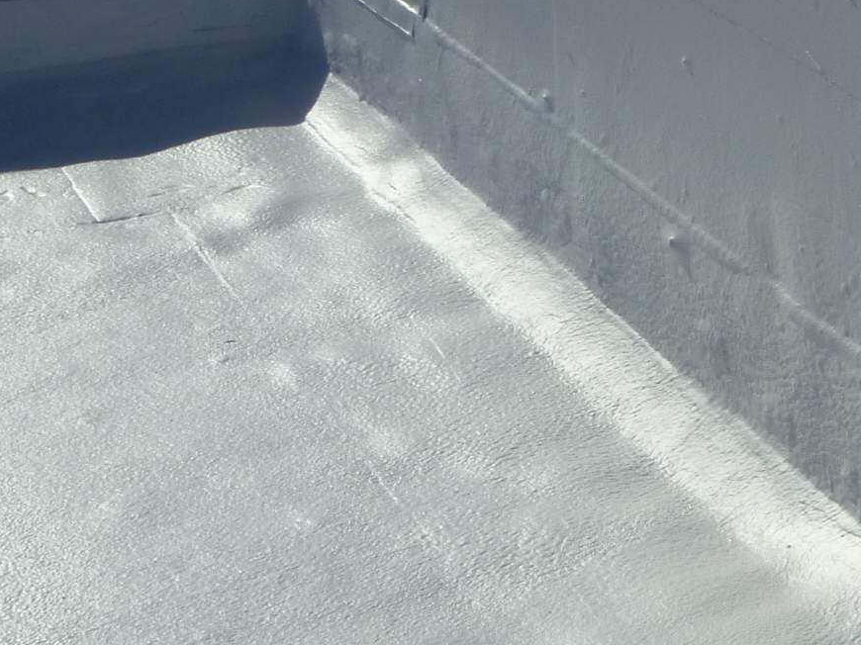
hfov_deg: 18.2
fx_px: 2561
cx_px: 996
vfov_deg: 14.3
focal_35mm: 103
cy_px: 423
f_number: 5.6
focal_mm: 6.3
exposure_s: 1/1000
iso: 80
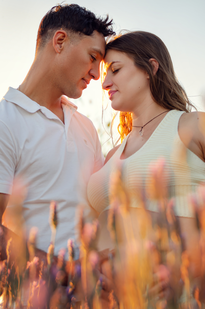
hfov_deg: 18.1
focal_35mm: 75
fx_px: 644
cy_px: 154
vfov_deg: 27.0
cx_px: 102
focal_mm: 50
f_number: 2.4
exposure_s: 1/180
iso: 100
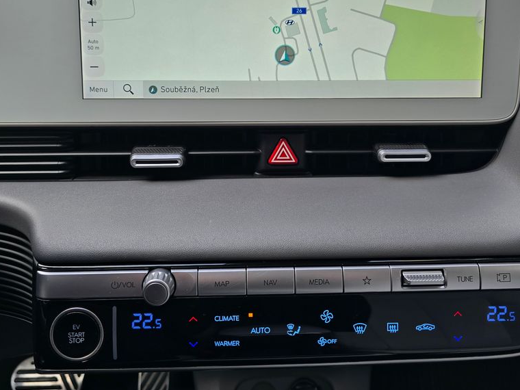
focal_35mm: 31
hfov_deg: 58.4
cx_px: 259
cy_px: 130
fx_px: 466
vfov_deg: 44.8
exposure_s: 1/80.2
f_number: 1.7
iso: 12
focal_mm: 6.3
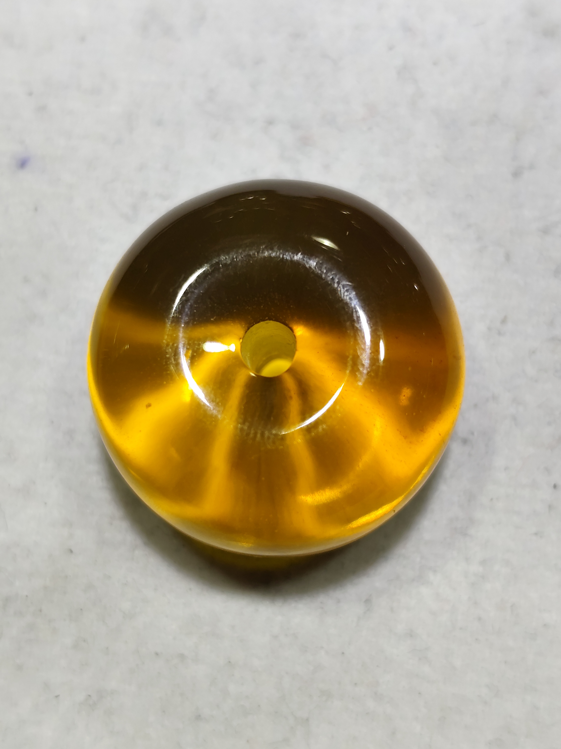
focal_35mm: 60
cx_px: 280
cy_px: 374
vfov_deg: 32.2
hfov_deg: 24.4
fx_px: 1297
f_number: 1.65
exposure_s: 1/100
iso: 64
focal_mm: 6.19
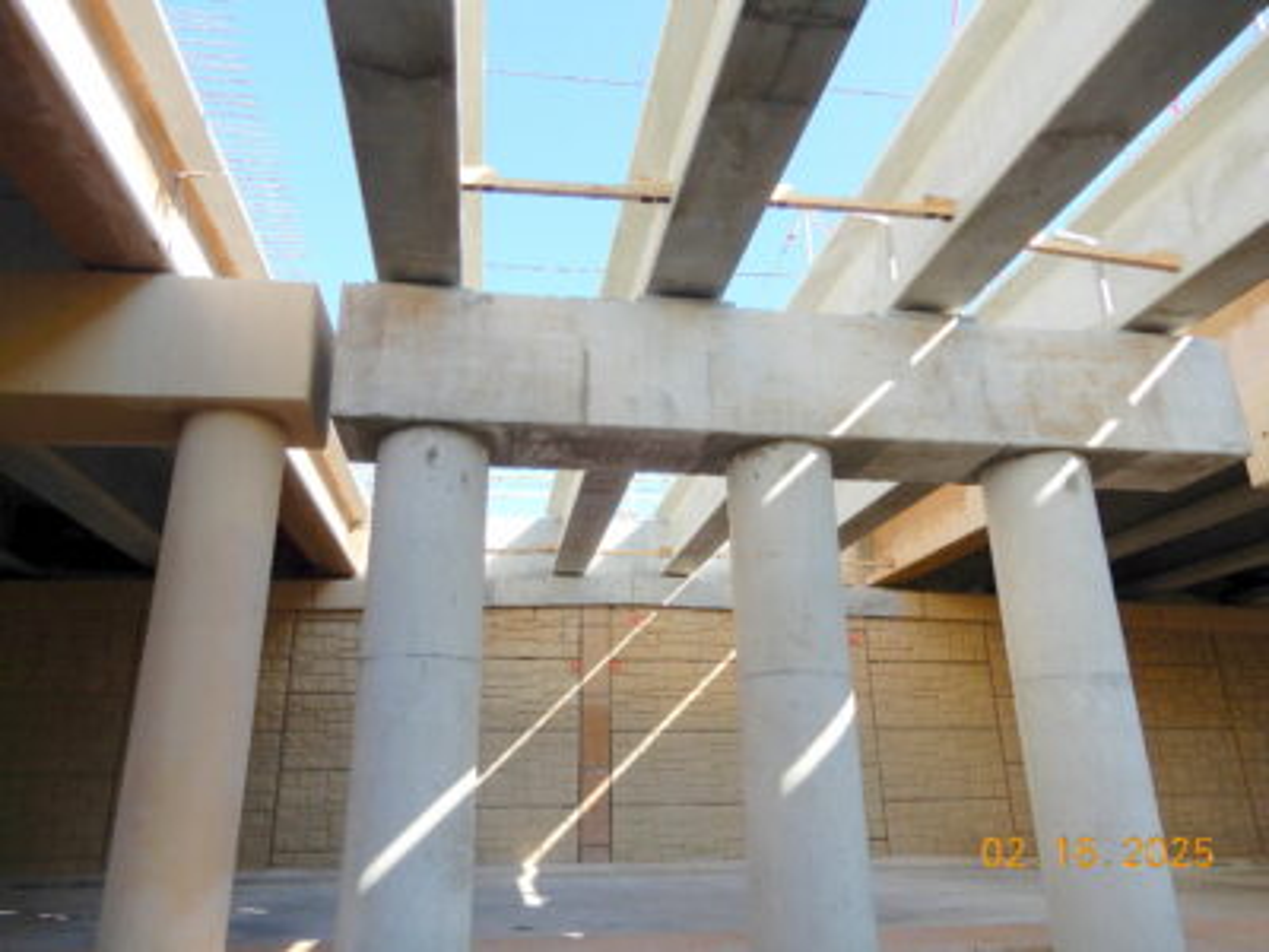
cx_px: 634
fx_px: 880
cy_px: 476
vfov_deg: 56.8
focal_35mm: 24
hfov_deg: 71.6
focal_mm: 4.3
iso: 80
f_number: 3.4
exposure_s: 1/250
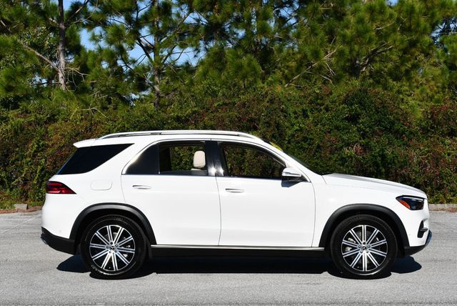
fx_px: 966
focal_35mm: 76
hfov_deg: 26.6
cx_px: 228
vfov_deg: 18.0
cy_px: 153
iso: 100
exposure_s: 1/400
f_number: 10
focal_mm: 38
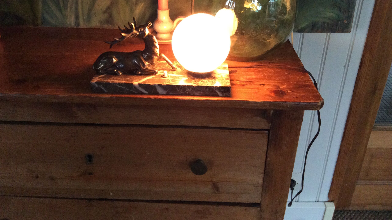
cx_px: 195
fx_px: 364
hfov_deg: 56.6
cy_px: 78
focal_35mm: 35
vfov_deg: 33.5
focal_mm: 3.3
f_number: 2.4
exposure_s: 1/25
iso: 250
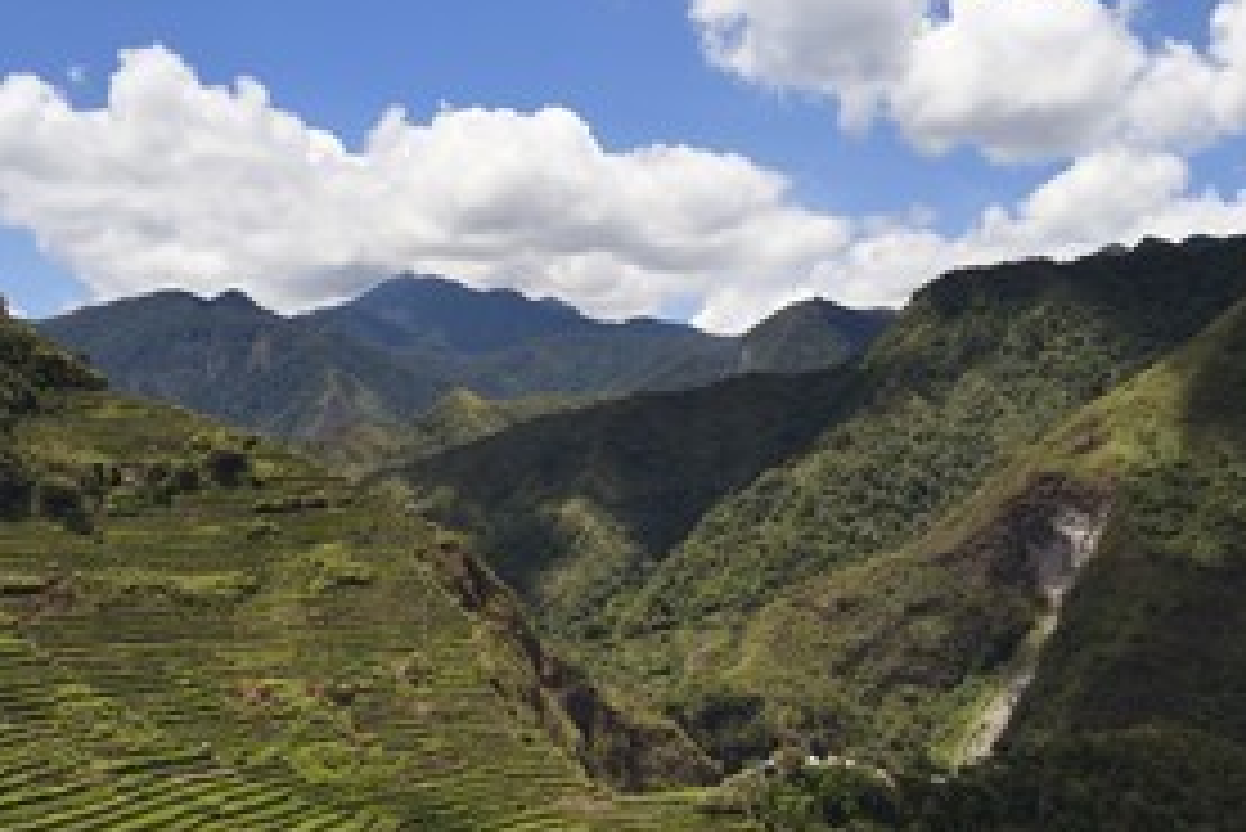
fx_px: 1524
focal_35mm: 44
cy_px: 607
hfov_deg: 43.8
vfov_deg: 30.1
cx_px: 837
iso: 200
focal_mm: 29
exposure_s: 1/250
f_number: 13
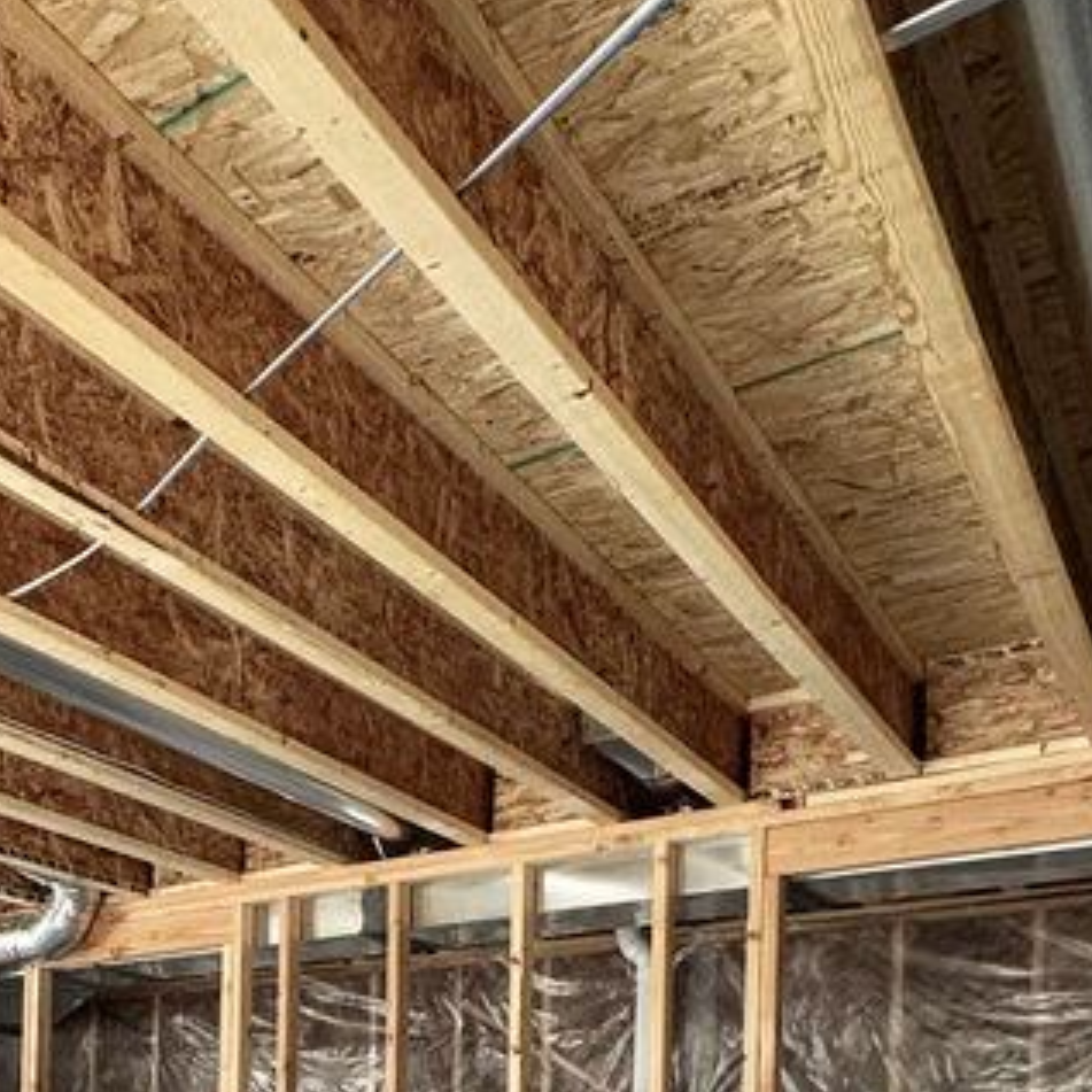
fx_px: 1428
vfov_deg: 35.9
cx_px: -134
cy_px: 1188
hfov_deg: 35.3
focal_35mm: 40
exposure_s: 1/99
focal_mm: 2.22
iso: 200
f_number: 2.2
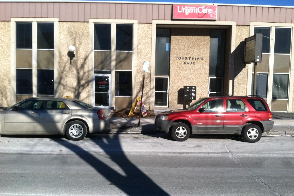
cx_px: 148
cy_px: 100
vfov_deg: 35.9
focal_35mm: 37
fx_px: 302
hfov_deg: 51.9
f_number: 2.8
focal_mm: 3.85
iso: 80
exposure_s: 1/1765
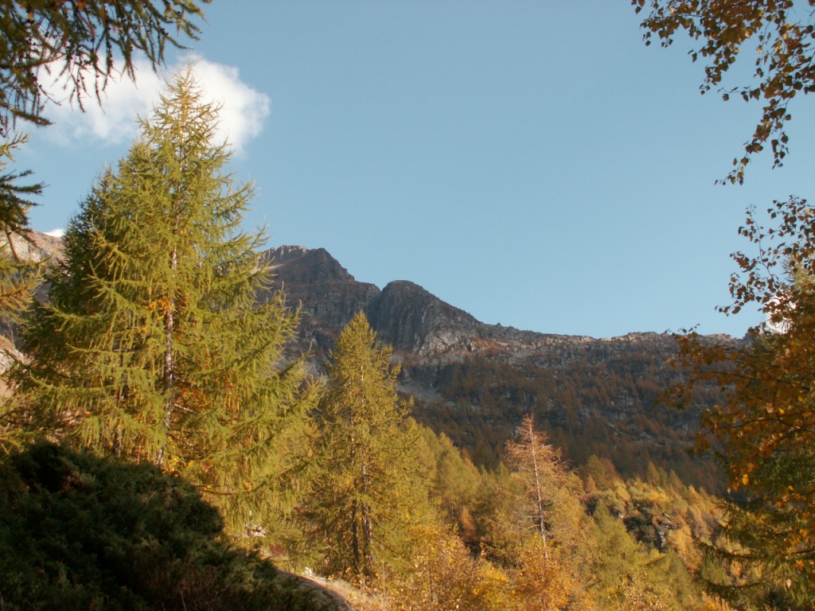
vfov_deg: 40.7
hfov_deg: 52.6
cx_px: 408
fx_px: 824
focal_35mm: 35
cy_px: 306
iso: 50
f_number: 3.5
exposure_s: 1/320
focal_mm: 5.86
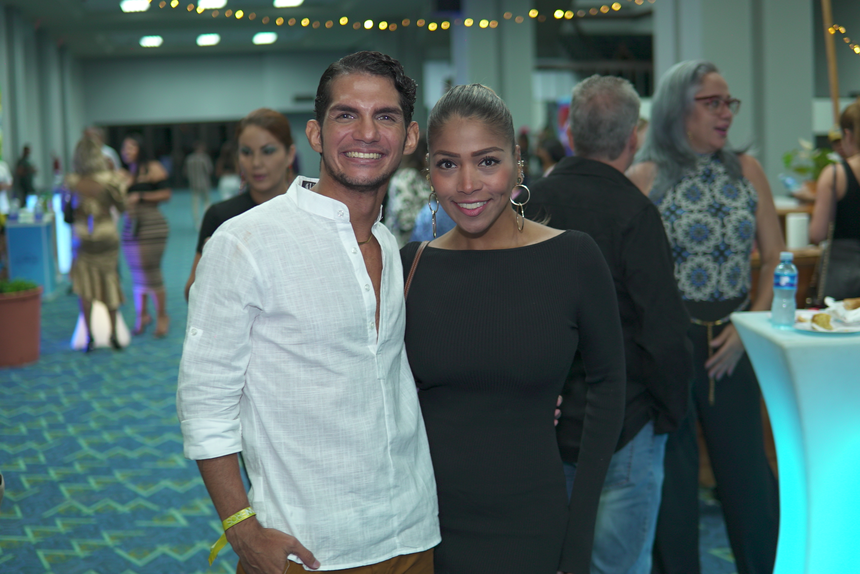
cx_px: 430
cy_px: 287
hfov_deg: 43.6
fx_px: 1075
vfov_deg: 29.9
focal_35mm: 45
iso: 200
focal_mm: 30
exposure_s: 1/60
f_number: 1.7
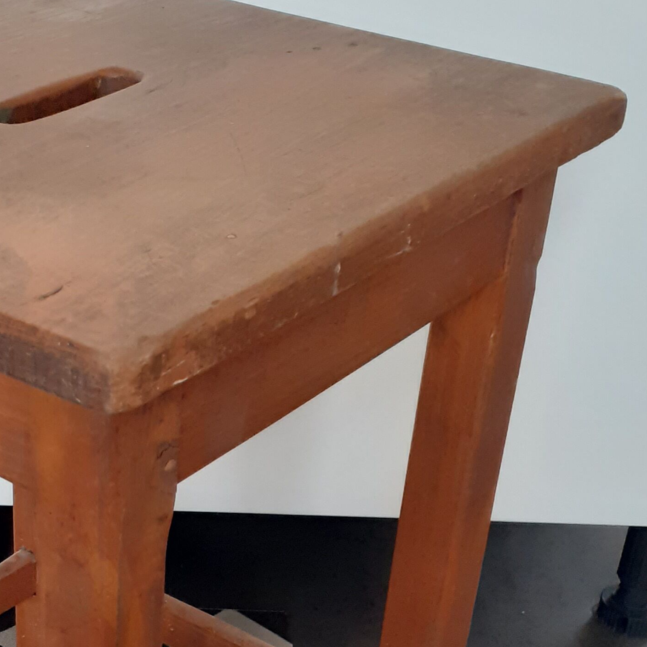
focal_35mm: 70
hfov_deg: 24.3
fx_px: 1480
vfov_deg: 23.9
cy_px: 603
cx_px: 129
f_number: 1.9
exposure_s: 1/50
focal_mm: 3.6
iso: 250
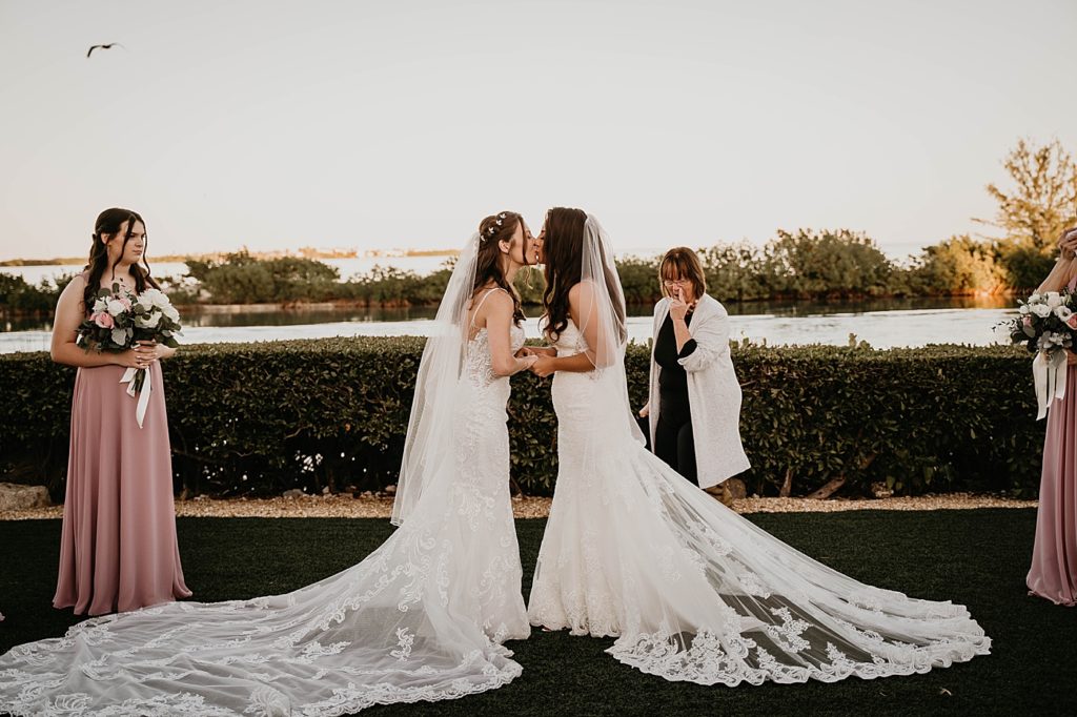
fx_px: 1346
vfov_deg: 29.8
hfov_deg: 43.6
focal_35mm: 45
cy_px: 358
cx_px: 538
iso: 160
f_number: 2.8
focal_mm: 45
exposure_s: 1/320
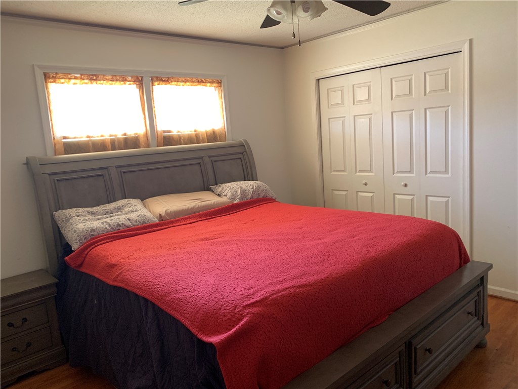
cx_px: 259
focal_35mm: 26
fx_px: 389
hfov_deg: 67.3
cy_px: 194
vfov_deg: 53.1
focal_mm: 4.25
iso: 320
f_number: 1.8
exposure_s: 1/60
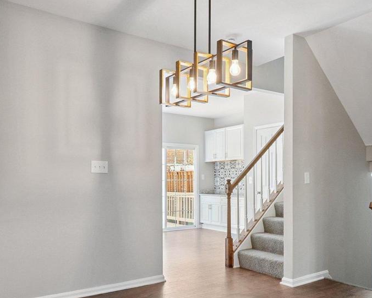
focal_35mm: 30
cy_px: 193
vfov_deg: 47.9
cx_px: 206
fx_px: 330
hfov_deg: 58.6
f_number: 5.6
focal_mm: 10
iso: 400
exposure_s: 1/60
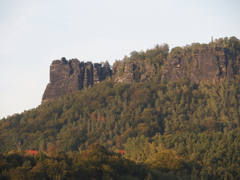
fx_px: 1144
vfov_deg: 9.0
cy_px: 90
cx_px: 120
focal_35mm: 165
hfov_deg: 12.0
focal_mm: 35
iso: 100
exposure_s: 1/320
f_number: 3.2
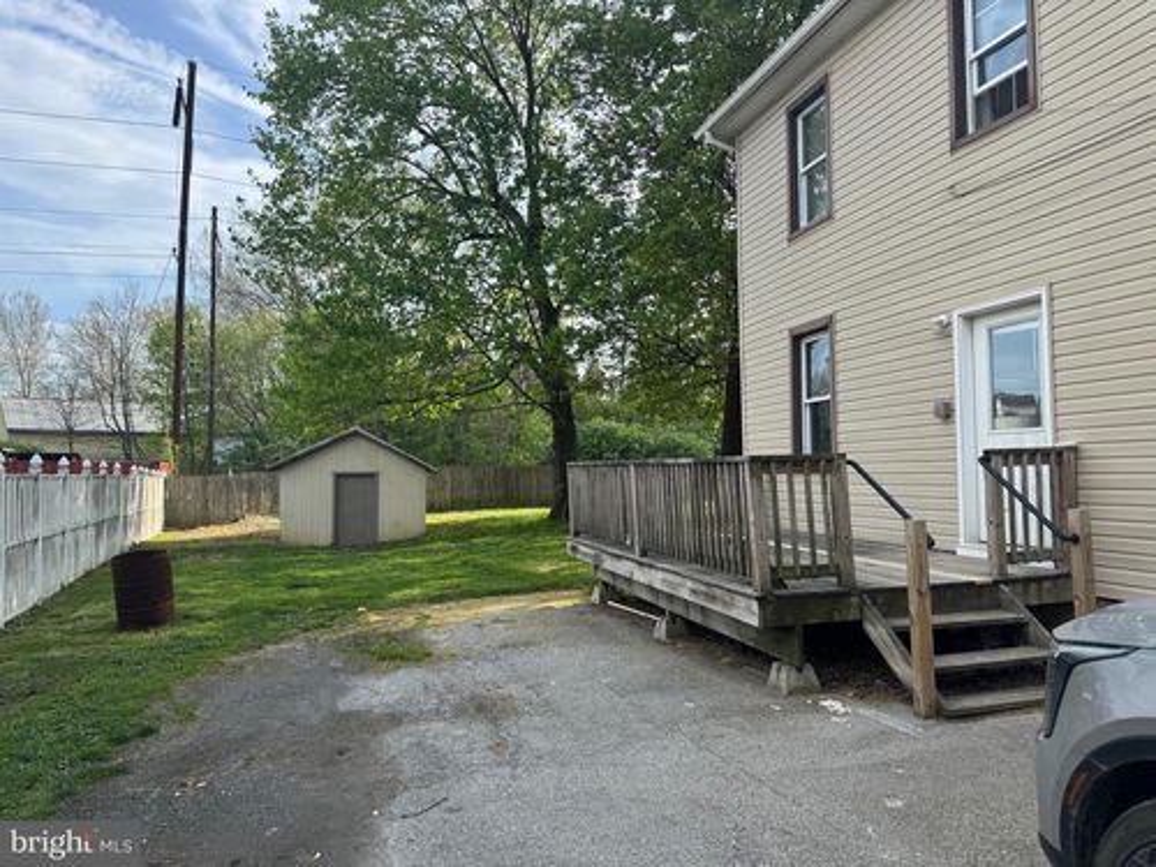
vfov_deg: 56.8
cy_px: 434
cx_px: 578
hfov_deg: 71.6
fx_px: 801
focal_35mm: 24
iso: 80
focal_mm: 6.76
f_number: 1.78
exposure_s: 1/1339
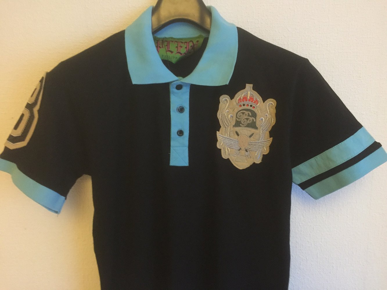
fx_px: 324
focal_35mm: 29
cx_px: 194
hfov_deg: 61.7
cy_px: 145
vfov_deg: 48.2
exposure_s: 1/17
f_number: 2.2
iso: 500
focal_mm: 4.15
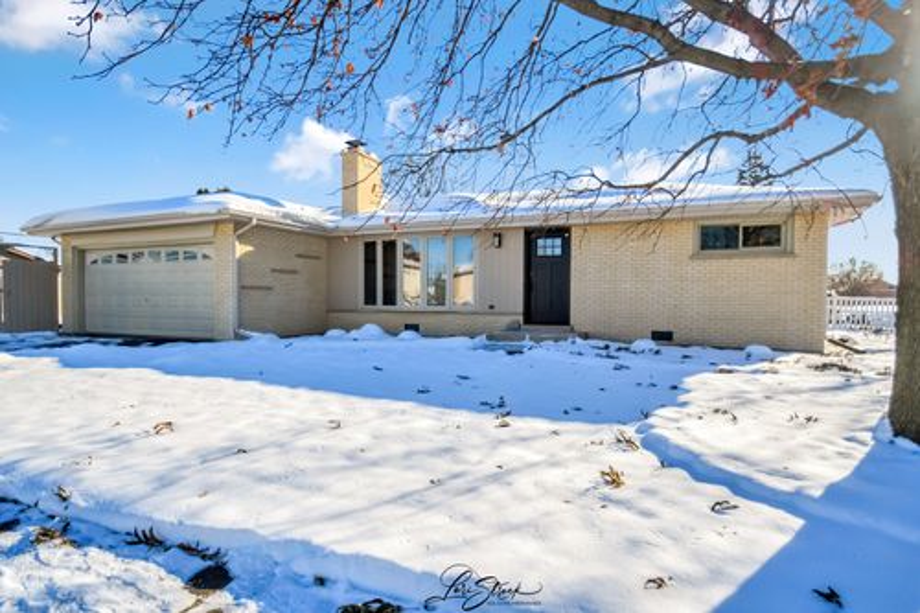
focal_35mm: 18
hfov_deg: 90.0
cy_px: 306
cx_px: 460
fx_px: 460
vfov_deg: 67.3
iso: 400
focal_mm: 12
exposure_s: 1/5000
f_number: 8
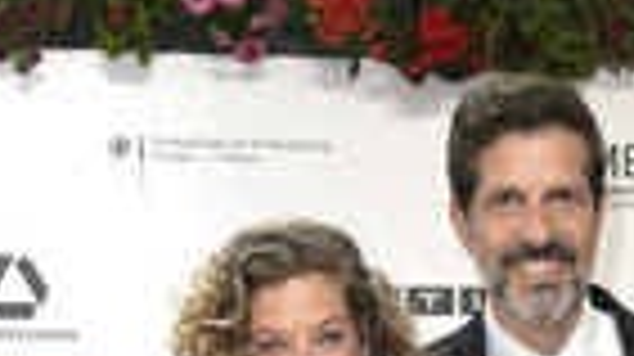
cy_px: 861
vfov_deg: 7.8
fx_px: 2402
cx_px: 490
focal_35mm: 143
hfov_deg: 15.0
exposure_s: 1/250
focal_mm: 48
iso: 640
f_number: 5
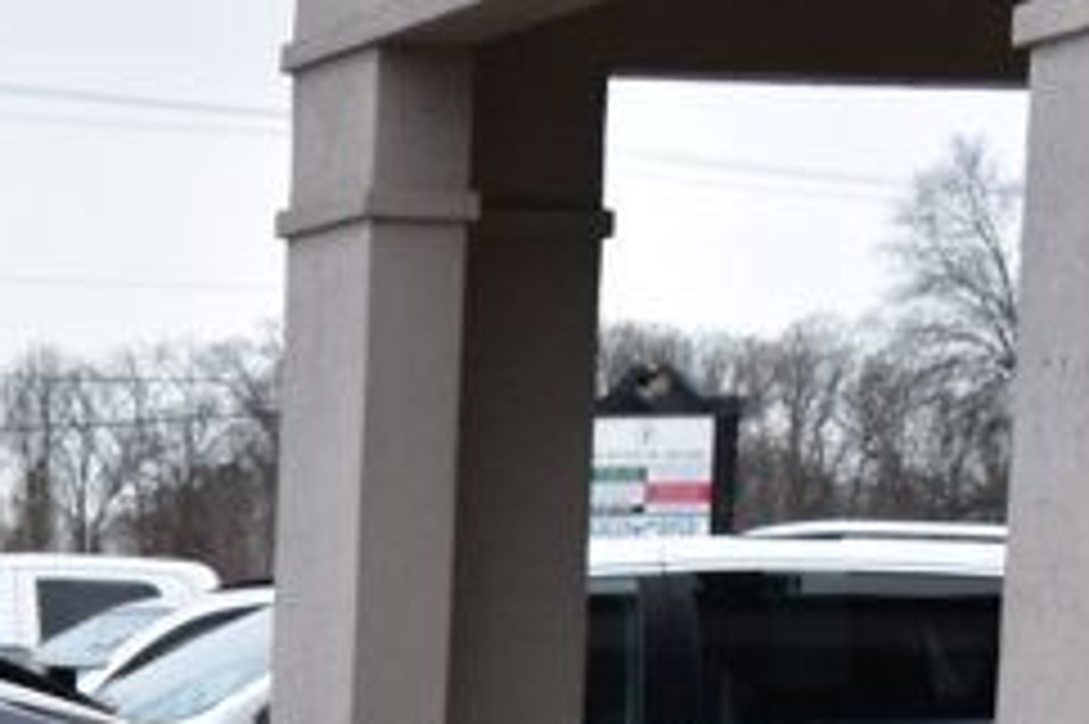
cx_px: -1102
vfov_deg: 7.3
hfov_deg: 10.3
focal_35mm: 184
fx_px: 5566
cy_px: 1210
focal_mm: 29
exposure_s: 1/125
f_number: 9
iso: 400
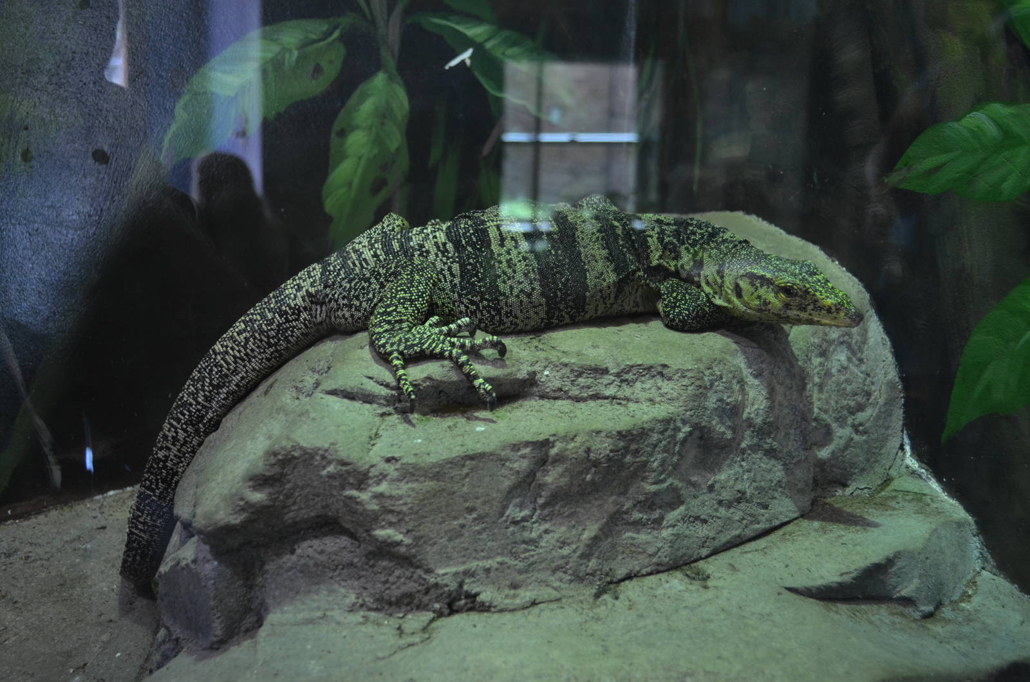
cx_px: 515
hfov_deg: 43.7
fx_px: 1285
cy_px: 341
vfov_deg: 29.7
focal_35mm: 45
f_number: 4.5
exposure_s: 1/40
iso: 800
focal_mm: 30
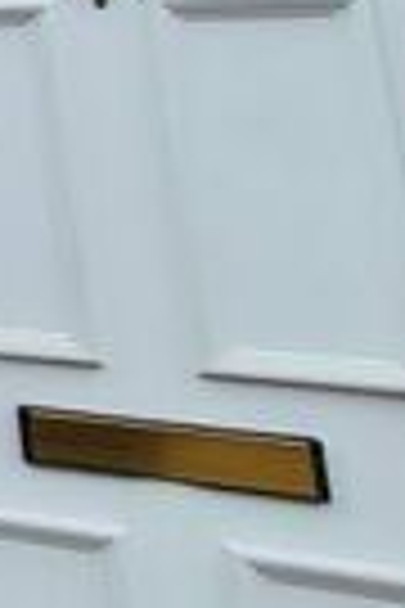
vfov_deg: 26.4
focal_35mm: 70
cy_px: -70
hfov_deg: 9.3
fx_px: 1181
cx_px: -1048
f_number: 2.2
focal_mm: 1.74
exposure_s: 1/321
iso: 50
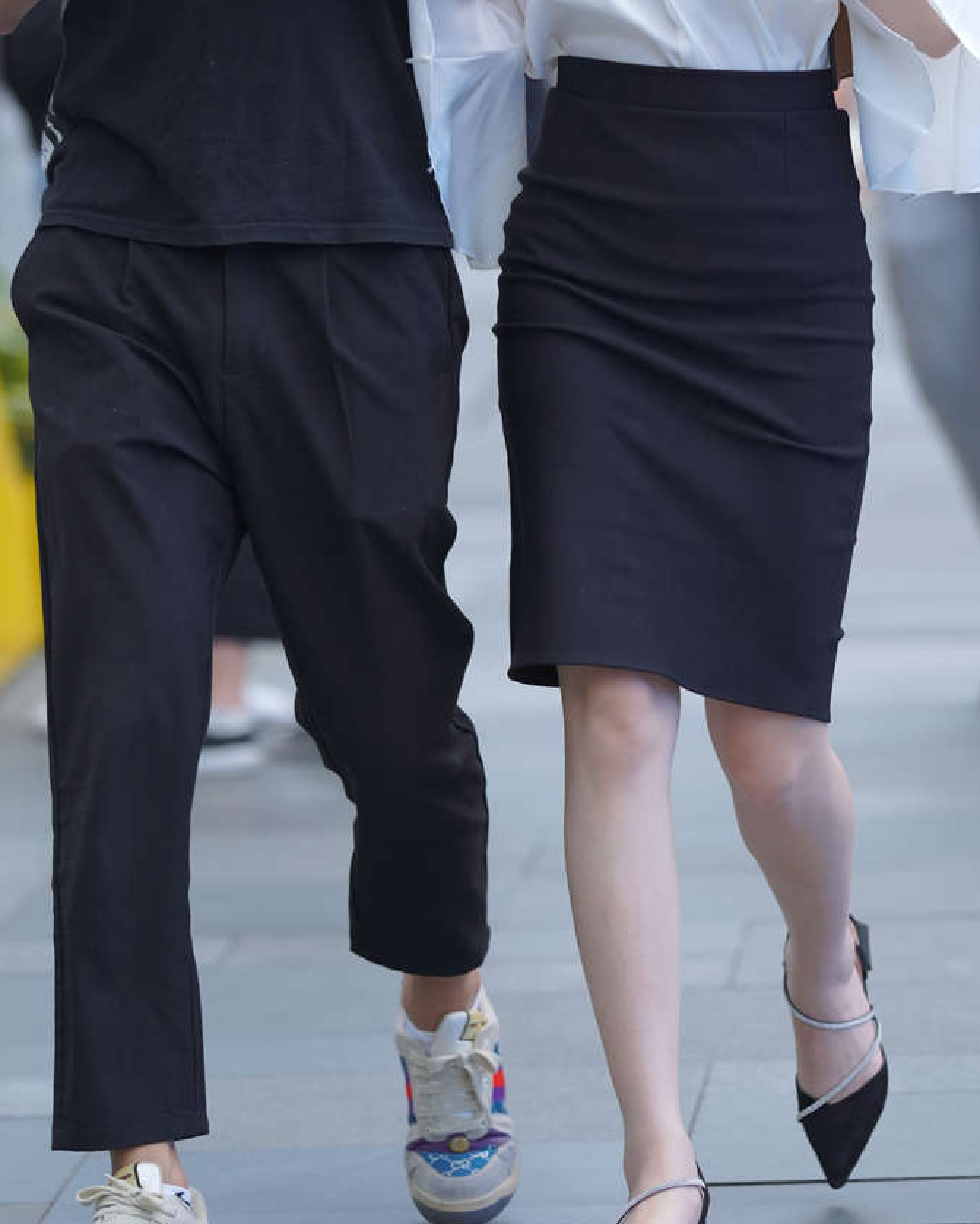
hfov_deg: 5.7
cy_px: 317
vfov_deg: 7.1
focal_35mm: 272
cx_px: 768
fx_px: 9856
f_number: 2.2
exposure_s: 1/640
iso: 640
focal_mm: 135
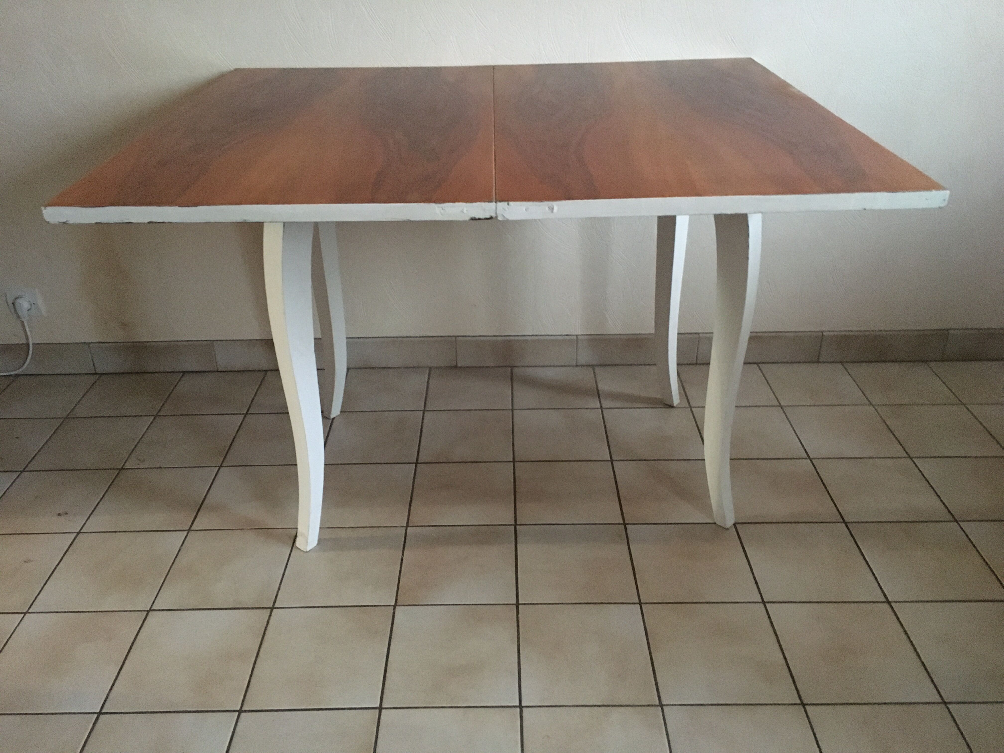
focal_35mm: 29
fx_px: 841
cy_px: 376
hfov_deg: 61.7
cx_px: 502
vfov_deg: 48.2
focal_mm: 4.15
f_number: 2.2
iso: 320
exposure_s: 1/17
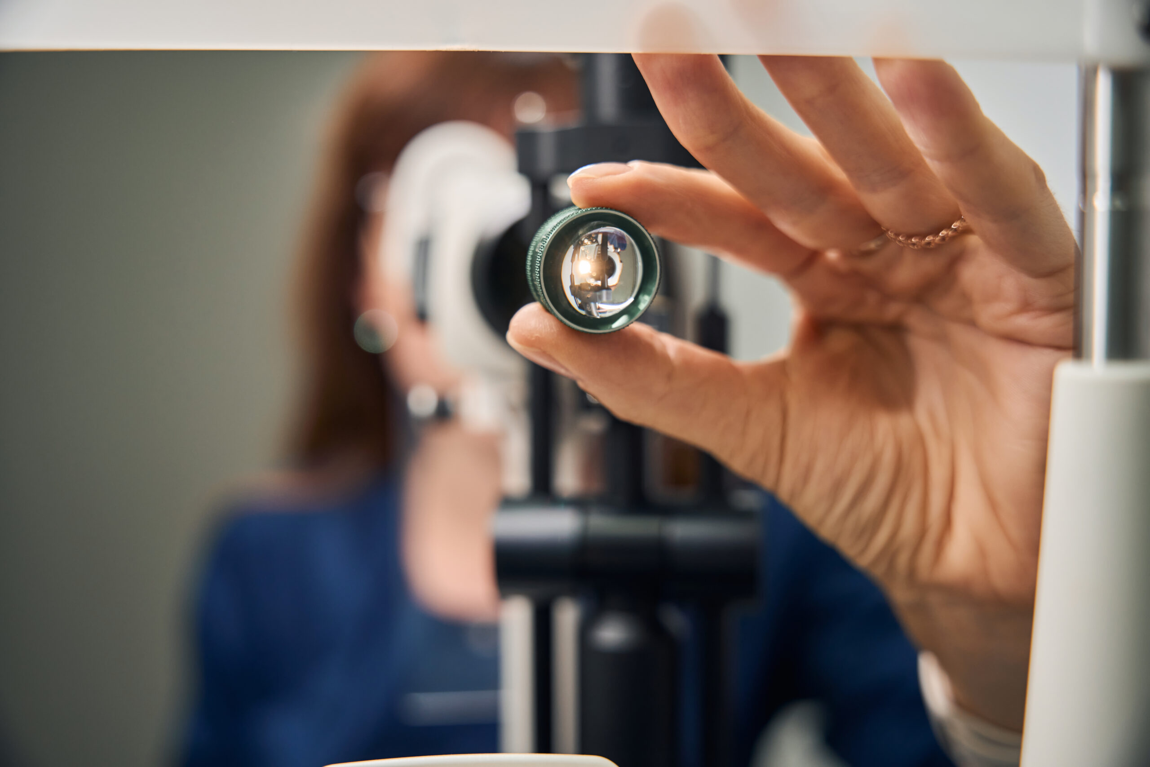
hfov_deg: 51.0
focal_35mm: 38
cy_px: 384
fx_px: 1204
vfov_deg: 35.3
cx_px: 575
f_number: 2.8
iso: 640
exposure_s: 1/250
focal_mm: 37.7
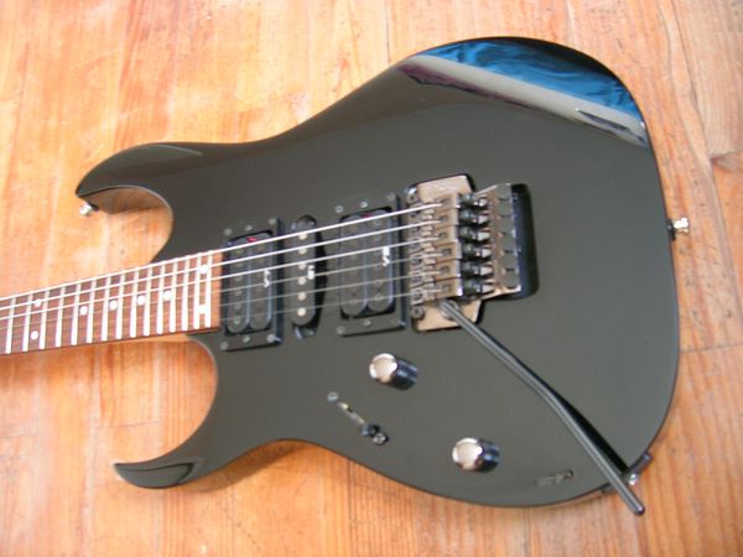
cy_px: 278
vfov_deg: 40.7
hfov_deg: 52.6
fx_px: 751
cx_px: 372
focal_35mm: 35
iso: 56
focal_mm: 5.4
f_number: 2.8
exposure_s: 1/3.9
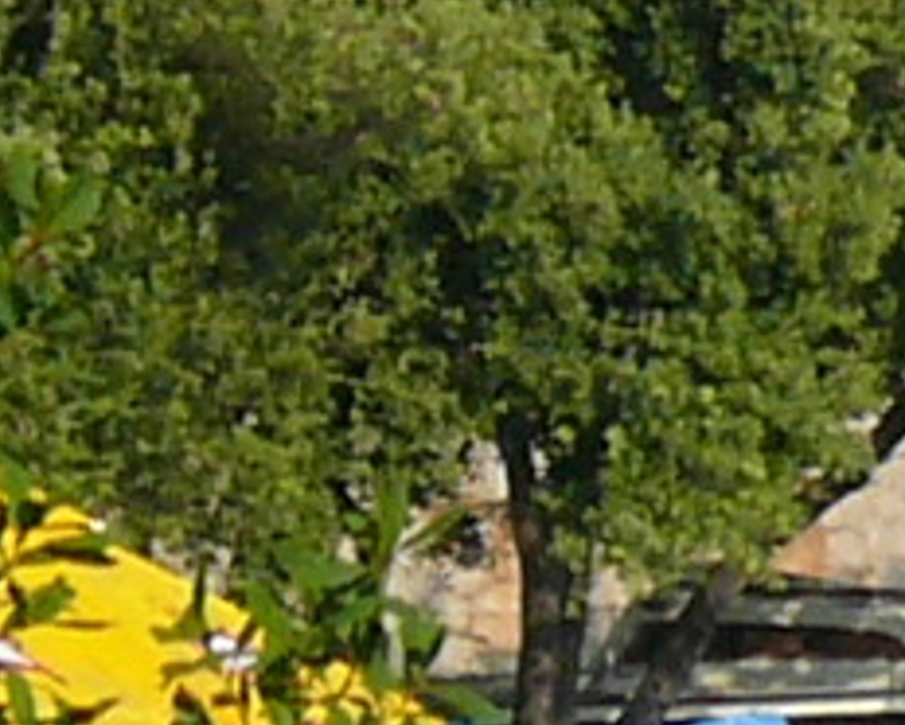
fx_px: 41095
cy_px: 912
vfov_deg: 1.0
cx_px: 1724
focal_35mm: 1533
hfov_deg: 1.3
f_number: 5
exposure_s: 1/250
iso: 100
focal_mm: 27
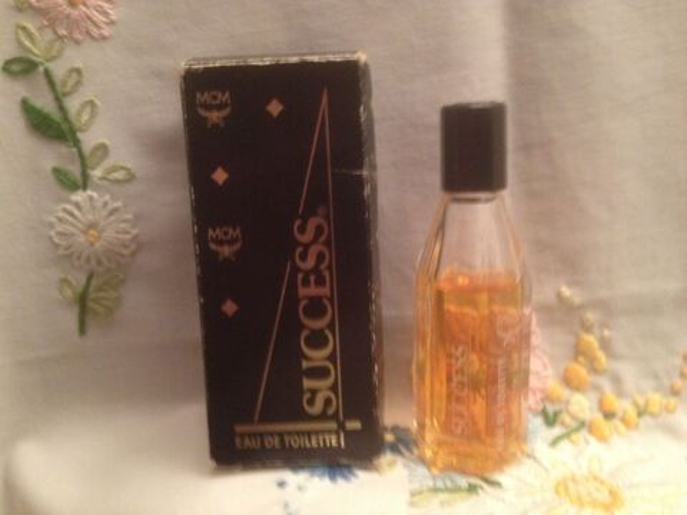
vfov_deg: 40.7
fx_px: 695
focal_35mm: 35
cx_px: 344
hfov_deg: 52.6
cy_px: 258
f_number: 2.4
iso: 400
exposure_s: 1/20
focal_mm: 4.28
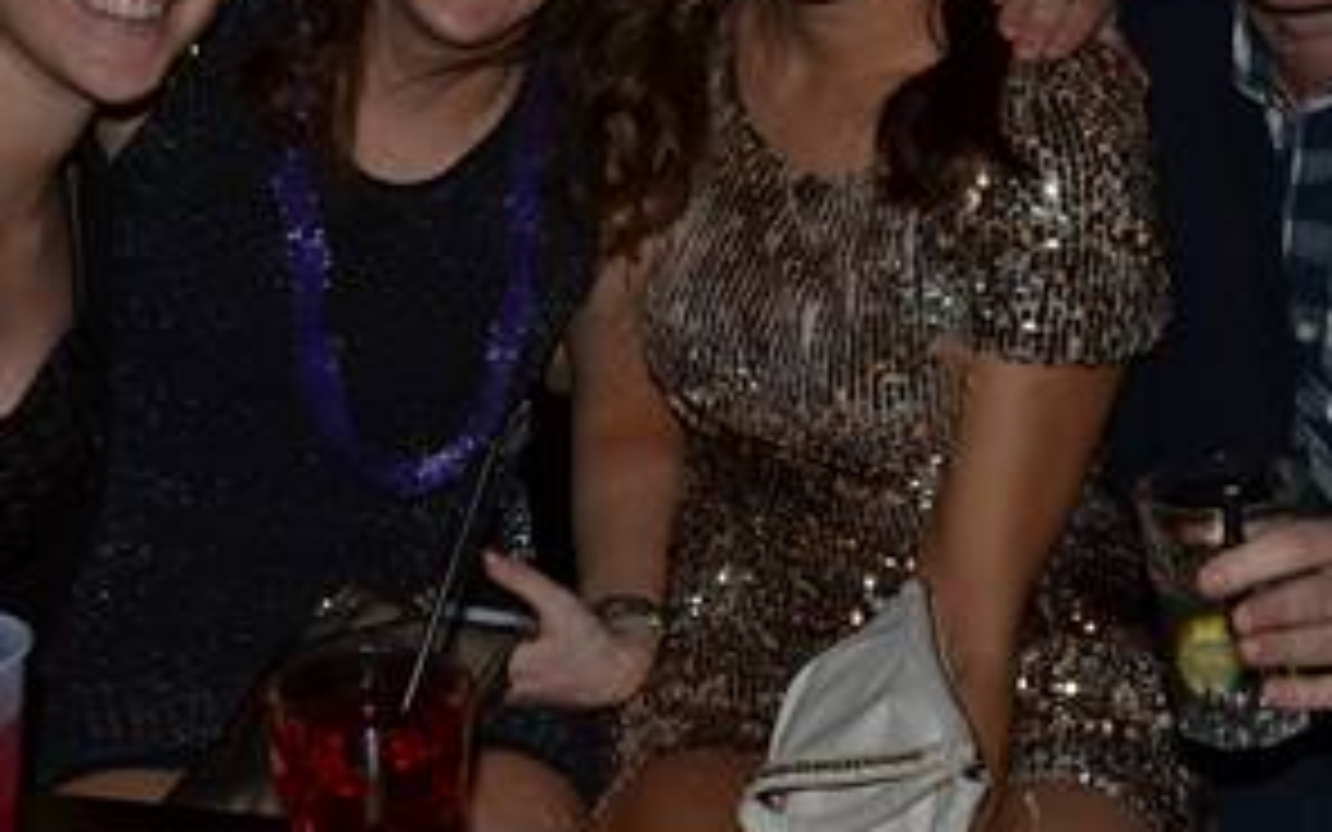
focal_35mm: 74
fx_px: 2686
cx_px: 806
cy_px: 254
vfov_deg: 17.6
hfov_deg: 27.8
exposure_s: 1/4
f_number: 4.2
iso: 200
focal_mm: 26
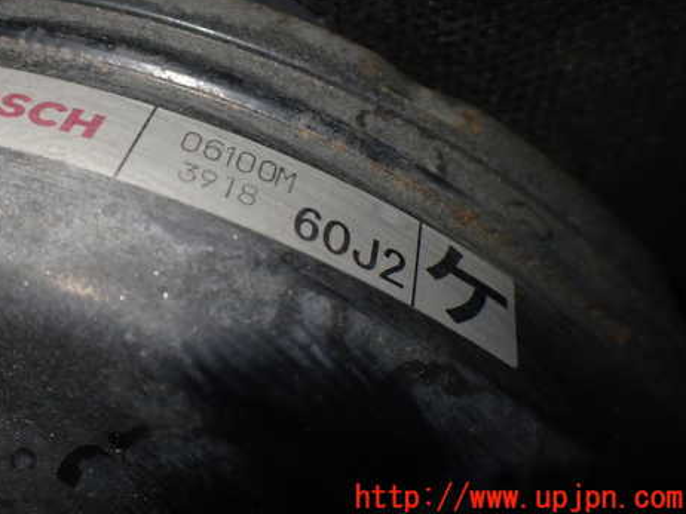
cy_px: 183
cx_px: 245
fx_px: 772
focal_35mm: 39
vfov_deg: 36.5
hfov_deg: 47.3
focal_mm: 5.4
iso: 320
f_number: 2.3
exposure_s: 1/125
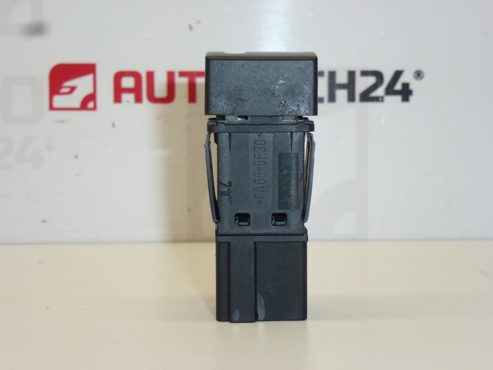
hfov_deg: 27.4
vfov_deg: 20.7
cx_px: 246
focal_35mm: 71
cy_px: 185
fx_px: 1011
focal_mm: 12.7
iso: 400
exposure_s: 1/200
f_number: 4.7
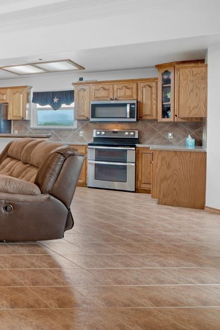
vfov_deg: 48.9
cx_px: -164
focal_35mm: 39
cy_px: 118
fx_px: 357
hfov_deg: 22.4
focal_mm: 14
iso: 100
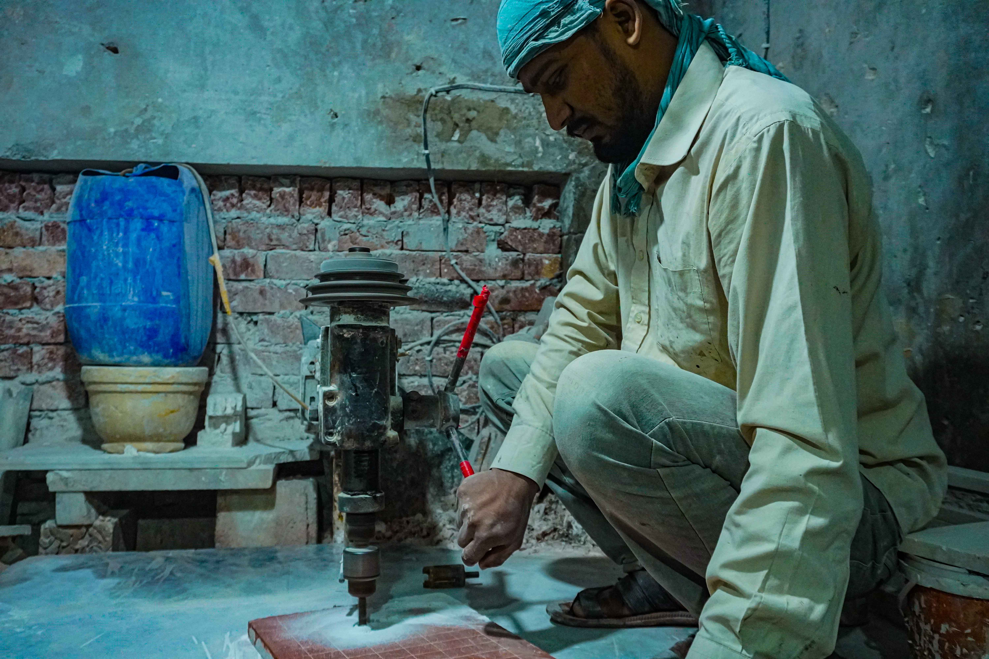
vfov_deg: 41.7
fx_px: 865
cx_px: 494
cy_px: 330
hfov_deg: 59.5
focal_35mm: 32
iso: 3200
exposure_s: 1/60
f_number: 5
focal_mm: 21
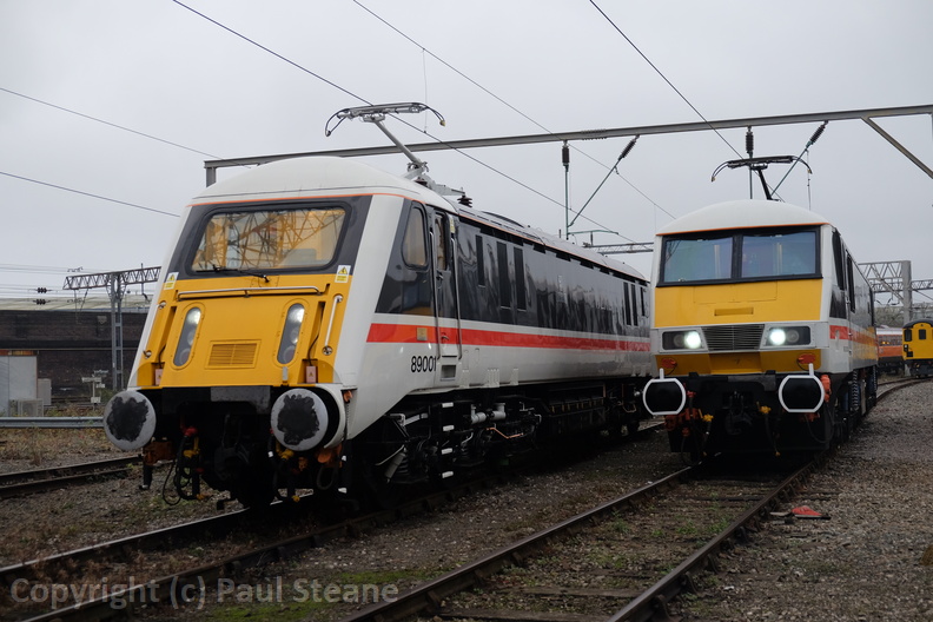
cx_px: 466
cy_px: 311
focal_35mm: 49
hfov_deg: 40.3
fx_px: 1270
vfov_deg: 27.5
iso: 400
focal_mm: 32.9
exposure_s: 1/34
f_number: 3.6
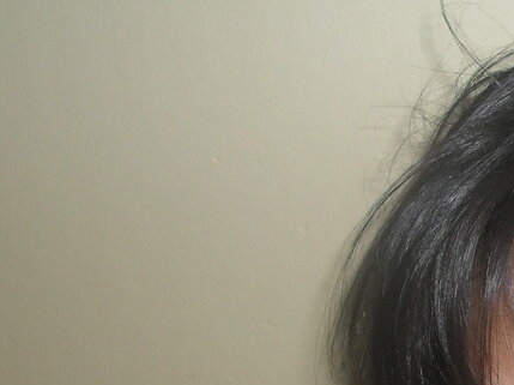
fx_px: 1454
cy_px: 453
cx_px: 622
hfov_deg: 18.9
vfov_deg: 14.6
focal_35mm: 98
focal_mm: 6.3
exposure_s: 1/45
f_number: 8.4
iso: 100
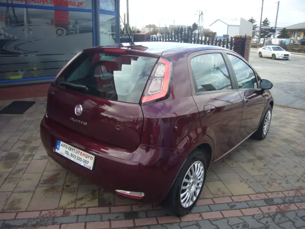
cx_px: 152
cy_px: 114
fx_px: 247
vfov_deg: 49.7
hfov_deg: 63.4
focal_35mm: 28
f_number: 2.8
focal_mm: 4.6
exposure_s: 1/200
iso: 80
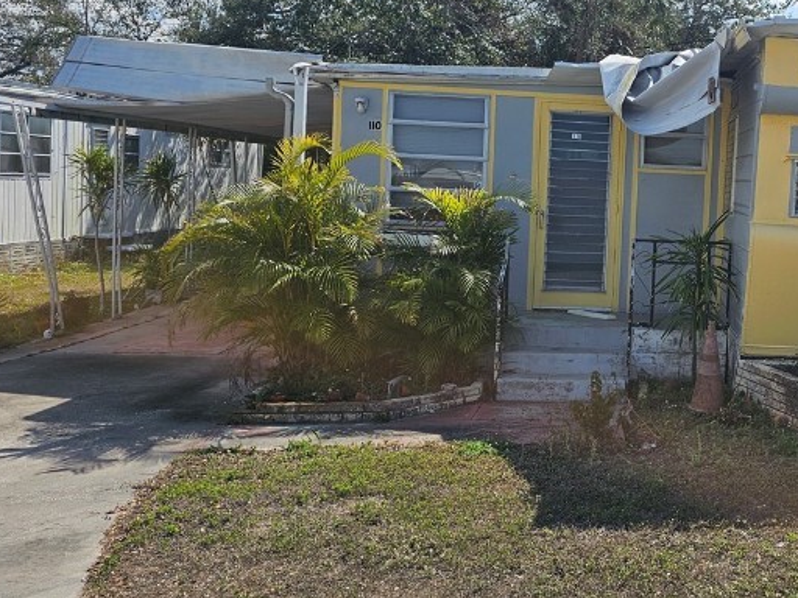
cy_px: 206
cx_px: 706
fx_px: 1060
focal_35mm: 46
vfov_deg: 31.3
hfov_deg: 38.6
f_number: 1.7
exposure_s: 1/1563
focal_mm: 6.3
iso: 12
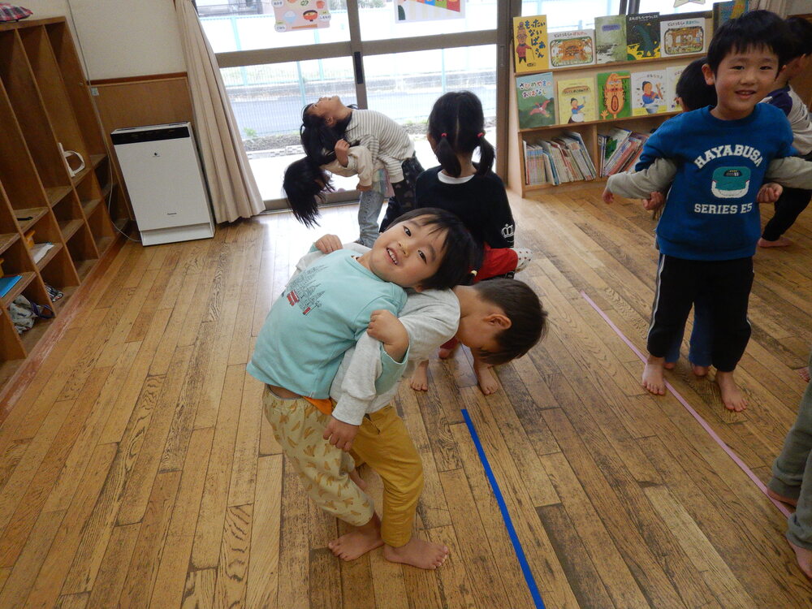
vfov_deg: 56.8
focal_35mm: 24
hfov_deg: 71.6
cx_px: 406
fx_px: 563
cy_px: 304
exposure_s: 1/50
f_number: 2.8
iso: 125
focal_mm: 4.3
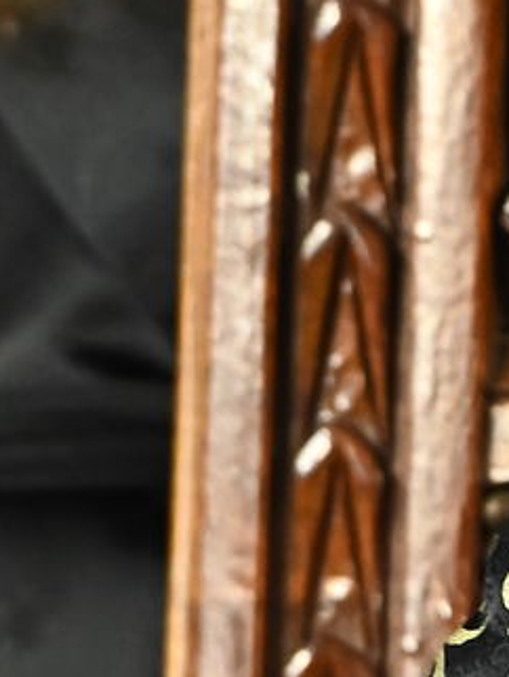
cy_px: -205
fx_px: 24533
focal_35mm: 1253
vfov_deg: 1.6
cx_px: 1184
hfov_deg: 1.2
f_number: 5.6
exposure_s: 1/160
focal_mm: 200
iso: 3200
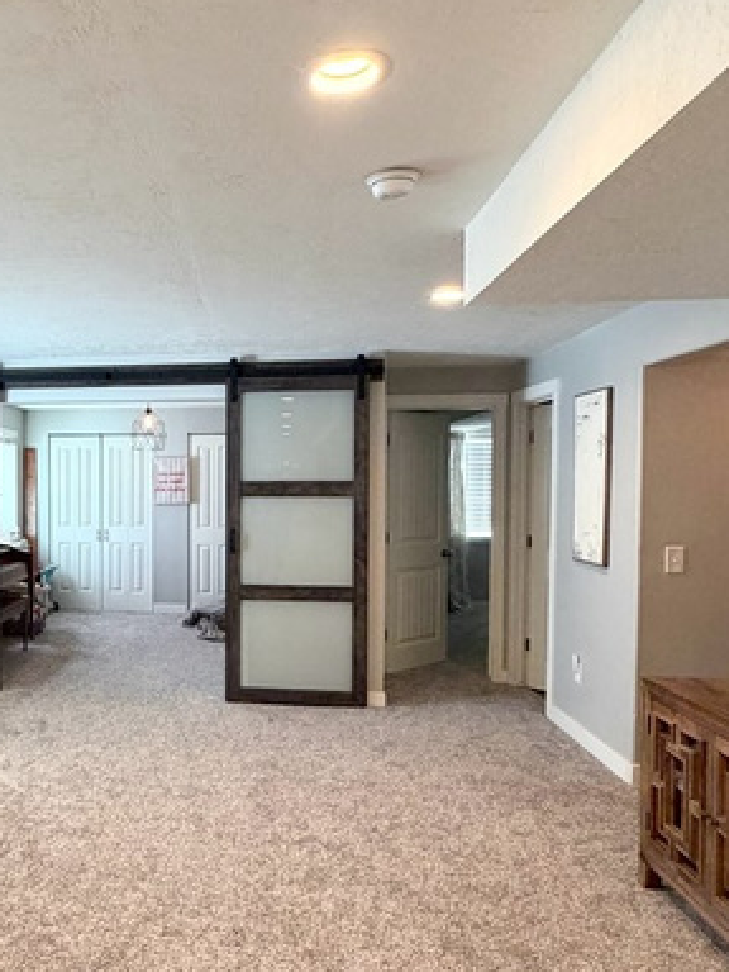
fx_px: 786
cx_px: 147
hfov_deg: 47.1
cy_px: 516
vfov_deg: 63.4
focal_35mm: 28
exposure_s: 1/120
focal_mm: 2.22
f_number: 2.2
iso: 320
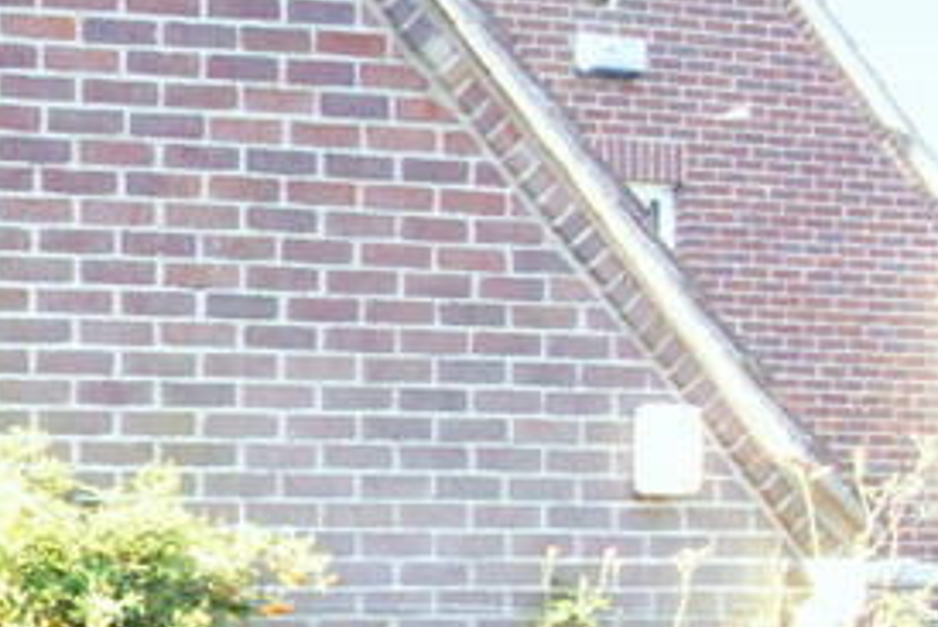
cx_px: -692
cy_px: 564
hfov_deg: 22.8
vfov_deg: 23.6
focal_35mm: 56
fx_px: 1460
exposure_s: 1/100
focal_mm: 10
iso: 3200
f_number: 11
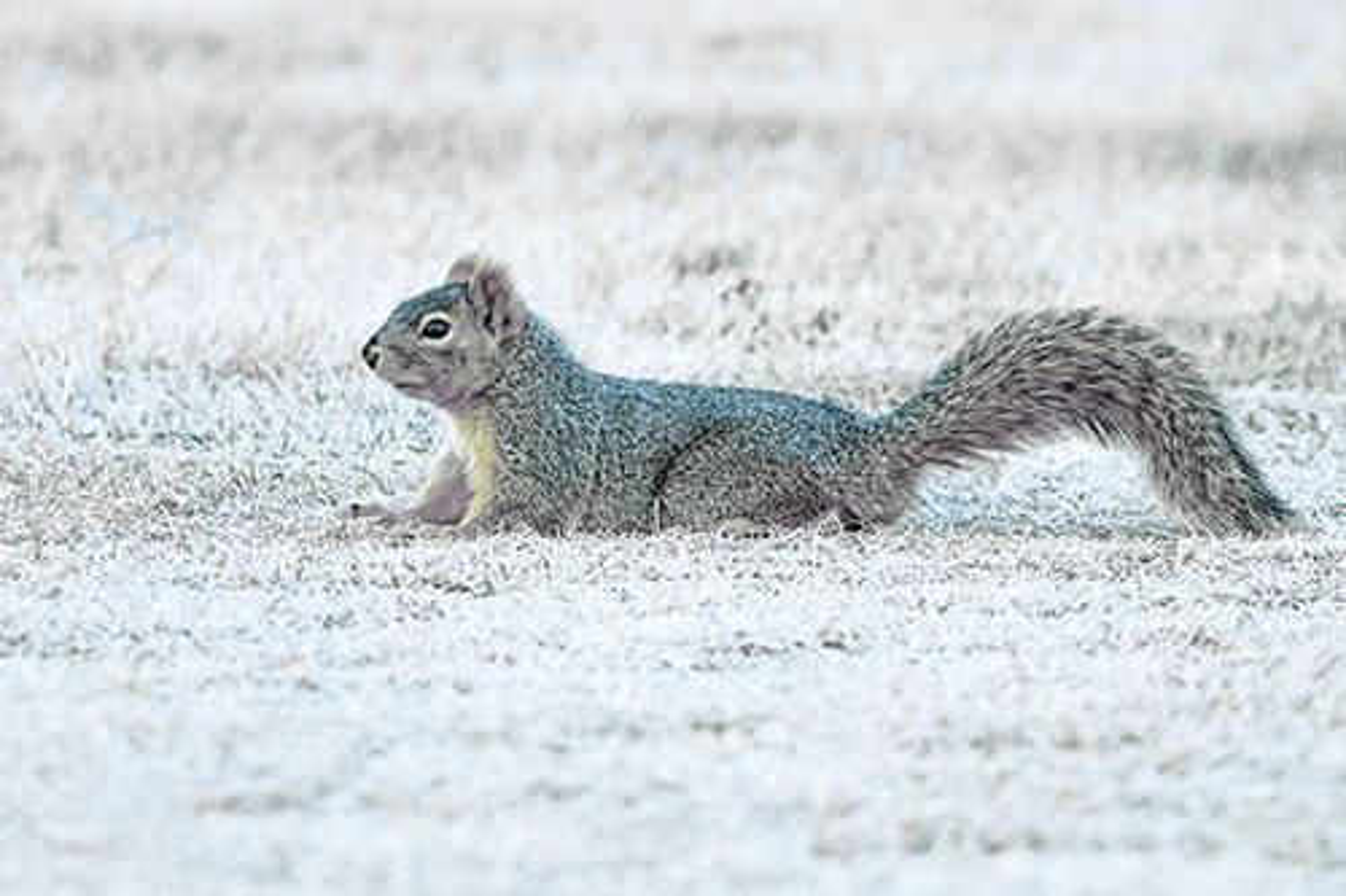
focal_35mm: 550
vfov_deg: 2.5
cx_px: 673
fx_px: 20556
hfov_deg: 3.8
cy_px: 448
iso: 3200
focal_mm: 550
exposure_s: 1/3200
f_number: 11
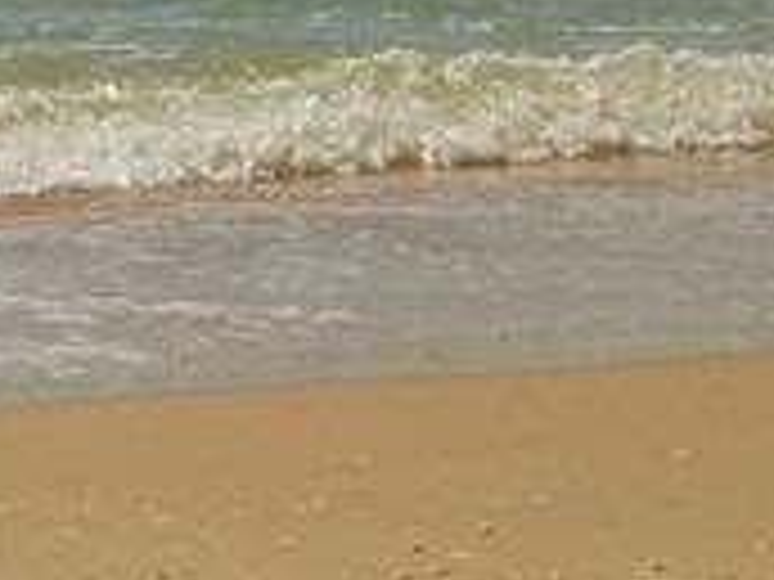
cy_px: -121
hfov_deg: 6.6
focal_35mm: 292
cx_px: -644
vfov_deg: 5.1
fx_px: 6529
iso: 125
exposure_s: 1/500
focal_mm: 12.3
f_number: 8.2
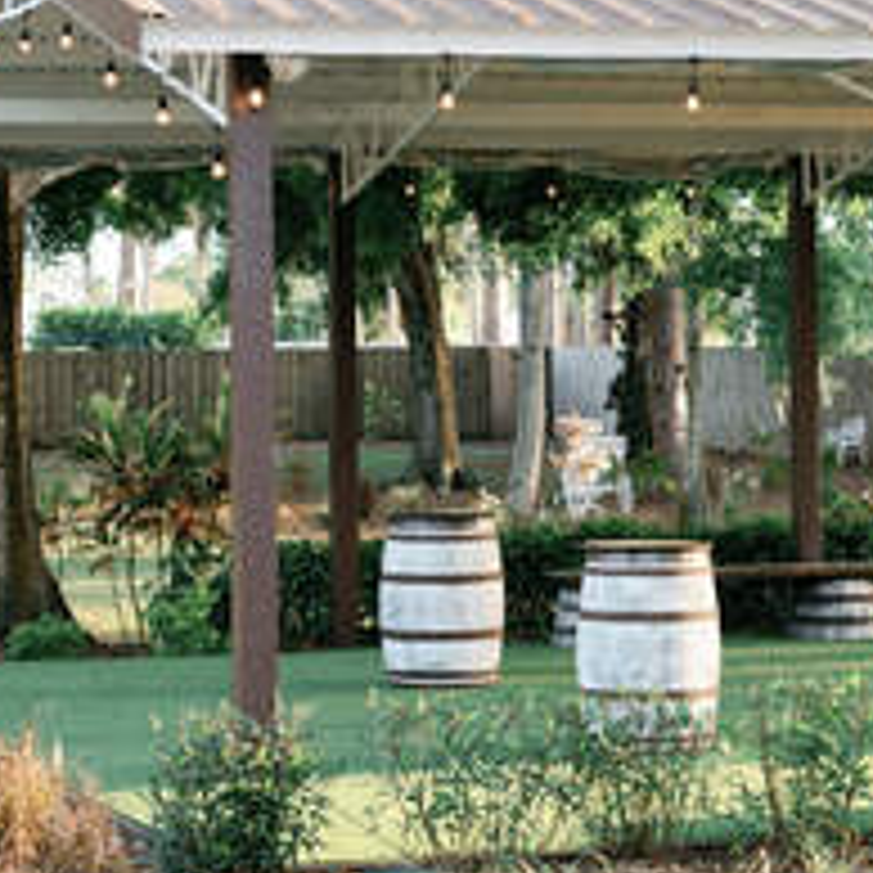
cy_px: 90
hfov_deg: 13.3
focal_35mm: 131
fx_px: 3738
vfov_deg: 13.2
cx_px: 614
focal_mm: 50
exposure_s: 1/400
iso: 320
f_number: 2.5
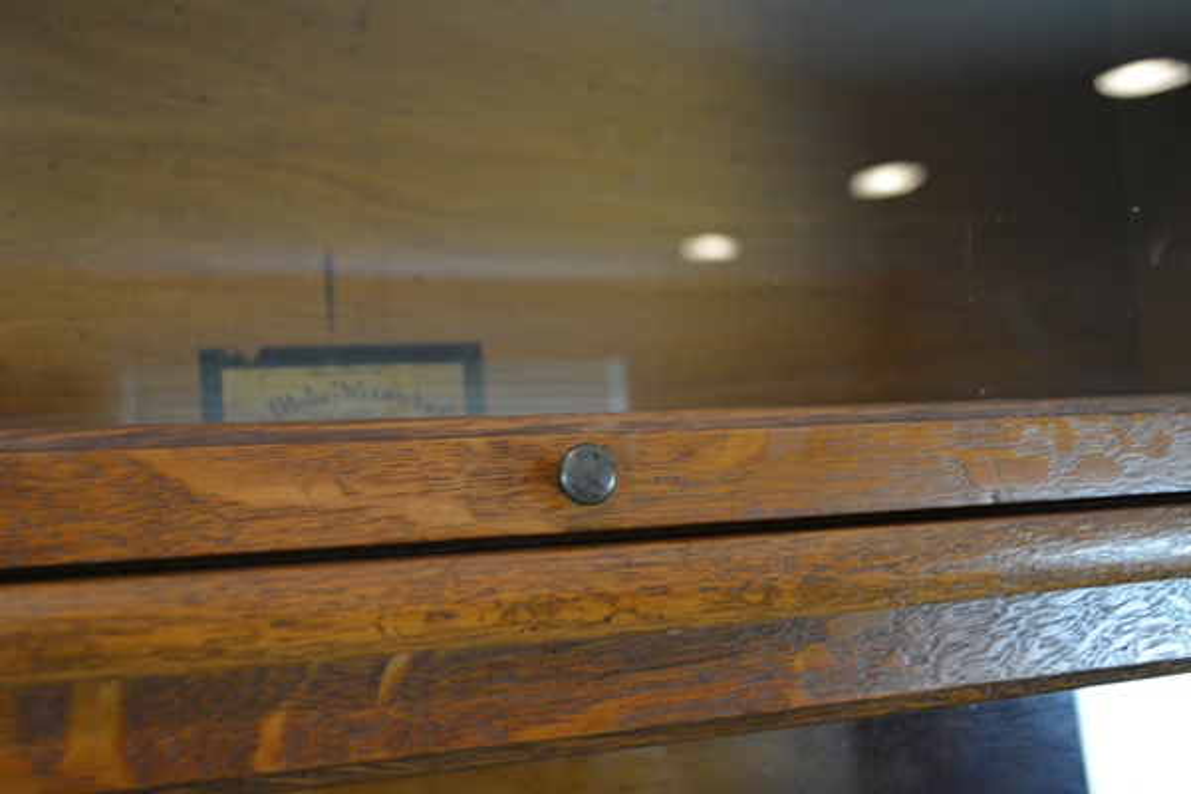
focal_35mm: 39
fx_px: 1290
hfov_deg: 49.6
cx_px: 596
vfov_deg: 34.2
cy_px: 397
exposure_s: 1/30
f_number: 4.2
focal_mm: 26
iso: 800
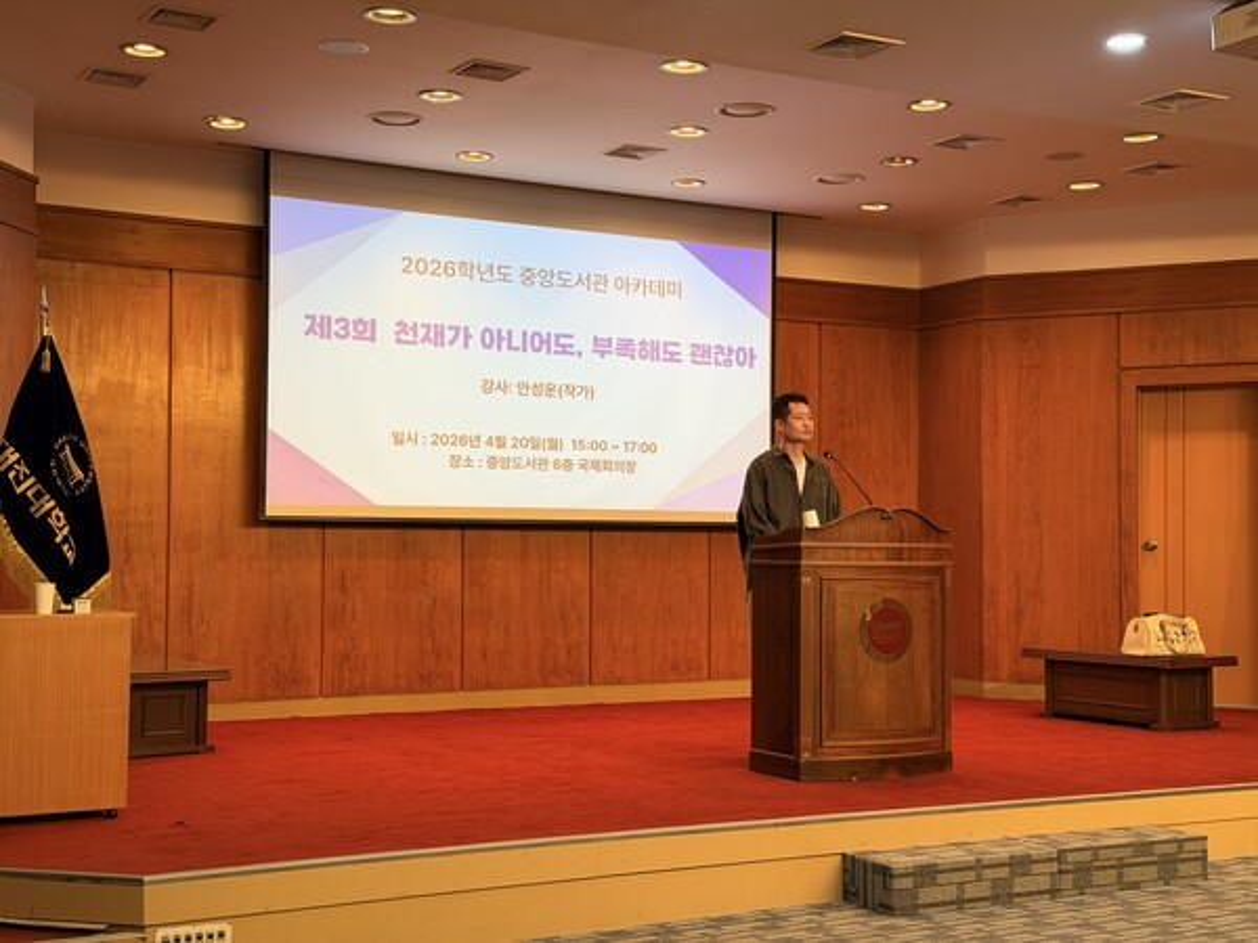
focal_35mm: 48
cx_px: 629
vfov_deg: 30.3
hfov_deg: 39.7
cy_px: 472
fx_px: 1744
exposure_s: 1/60
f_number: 1.78
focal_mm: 6.76
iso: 64
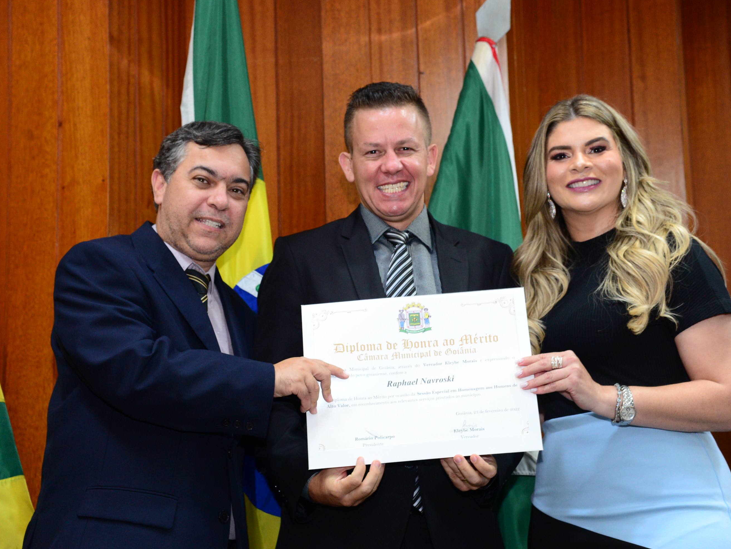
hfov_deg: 28.6
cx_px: 382
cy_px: 275
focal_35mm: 68
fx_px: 1436
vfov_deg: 21.6
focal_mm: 62
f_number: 4.5
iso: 2500
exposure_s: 1/60
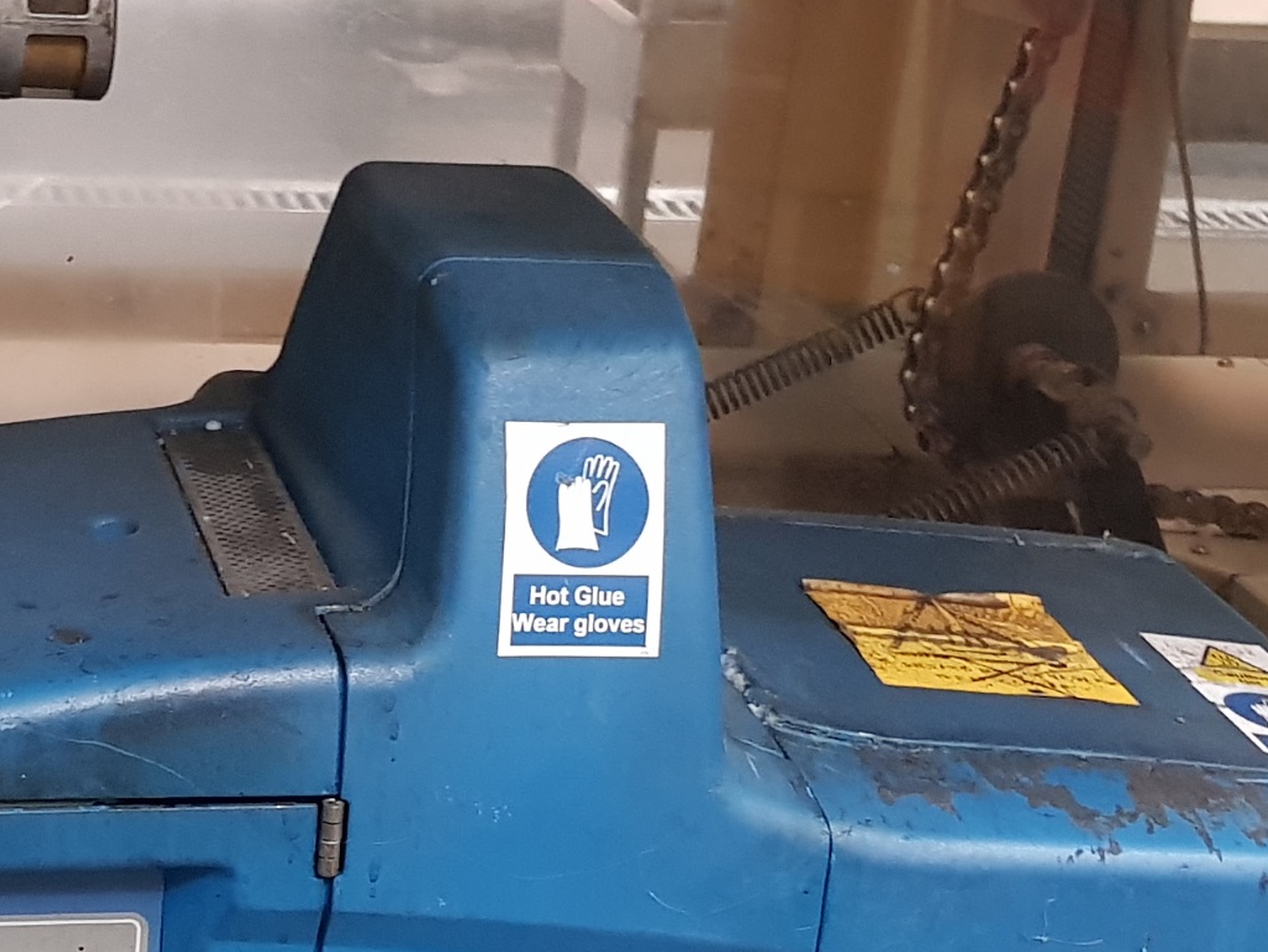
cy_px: 686
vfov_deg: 17.7
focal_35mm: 83
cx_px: 161
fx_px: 3041
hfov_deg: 23.0
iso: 250
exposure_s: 1/13
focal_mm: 4.3
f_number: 1.7
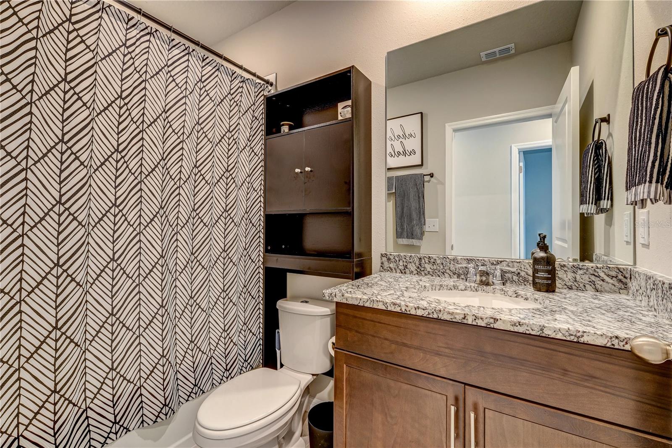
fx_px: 280
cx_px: 336
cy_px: 224
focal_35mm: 15
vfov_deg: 77.3
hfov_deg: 100.4
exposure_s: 1/2.5
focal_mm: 10
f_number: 10
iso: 400
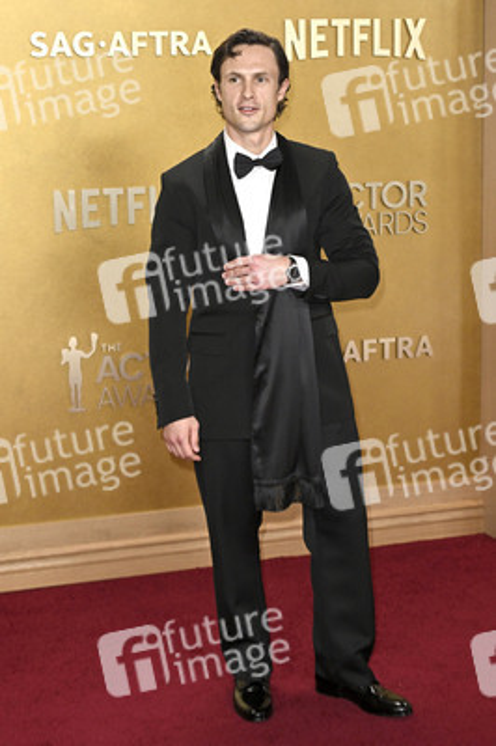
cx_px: 248
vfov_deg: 36.9
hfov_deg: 25.0
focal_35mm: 54
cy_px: 373
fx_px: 1118
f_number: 5.6
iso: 2500
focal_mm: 54
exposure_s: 1/320
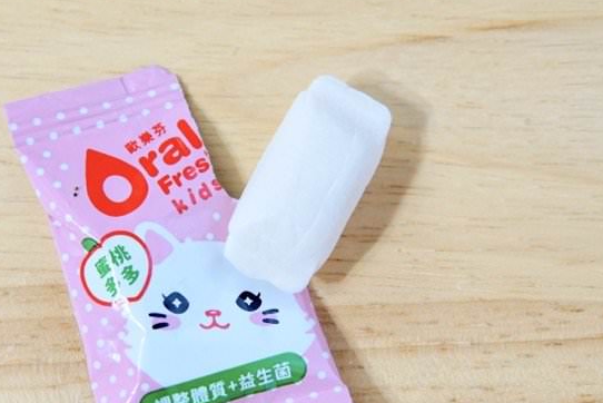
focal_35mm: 83
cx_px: 226
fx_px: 1391
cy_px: 249
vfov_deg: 16.5
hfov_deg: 24.4
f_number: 4
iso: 640
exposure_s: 1/60
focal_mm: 30
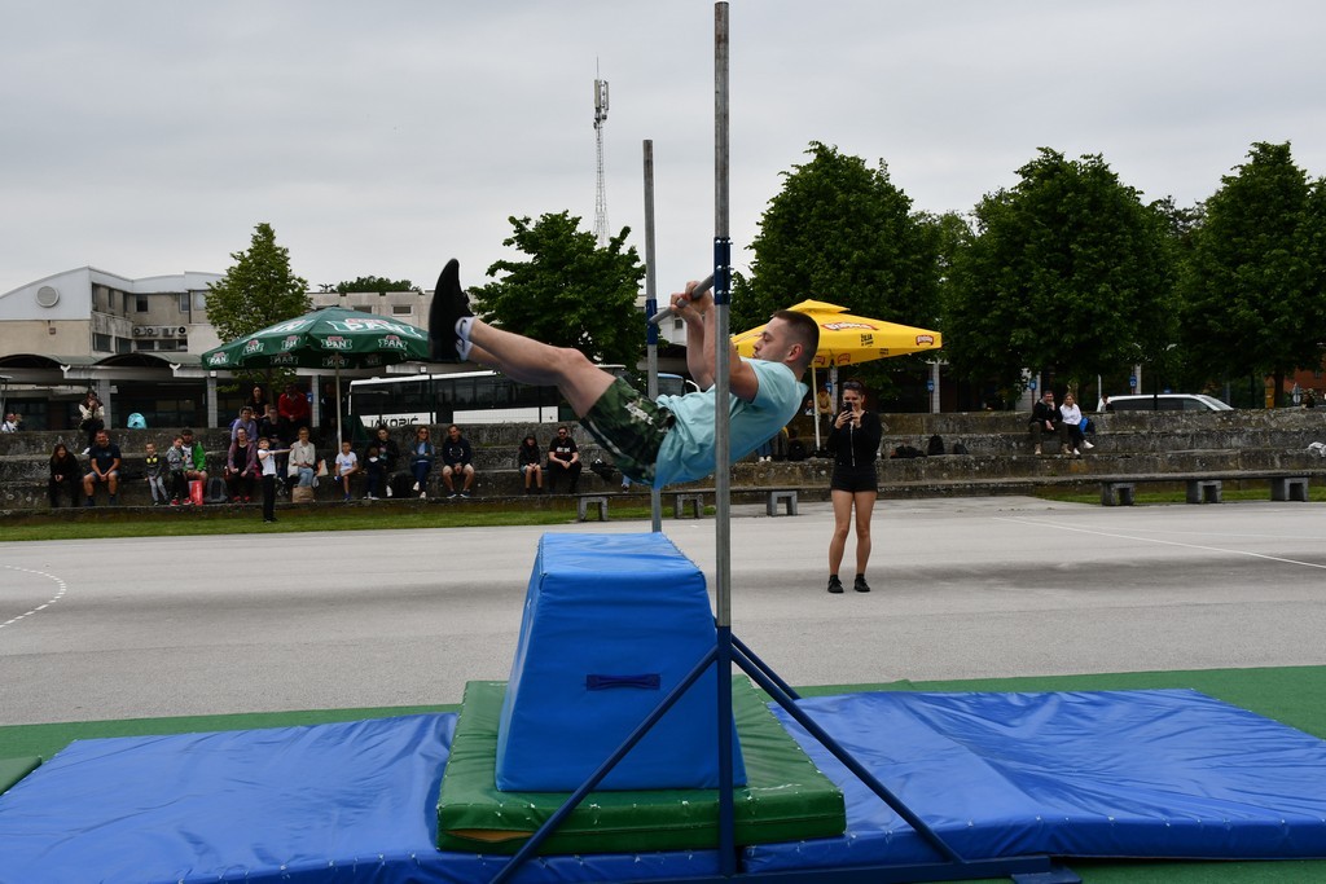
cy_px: 442
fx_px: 1326
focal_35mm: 36
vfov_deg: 36.9
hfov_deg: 53.1
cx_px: 663
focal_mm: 24
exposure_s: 1/250
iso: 100
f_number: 8
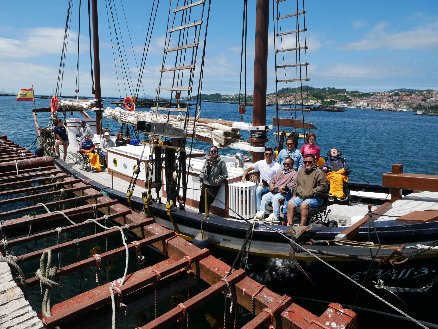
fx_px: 304
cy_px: 164
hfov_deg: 71.6
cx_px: 219
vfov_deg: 56.8
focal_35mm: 24
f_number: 8
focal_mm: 12
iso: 200
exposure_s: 1/500
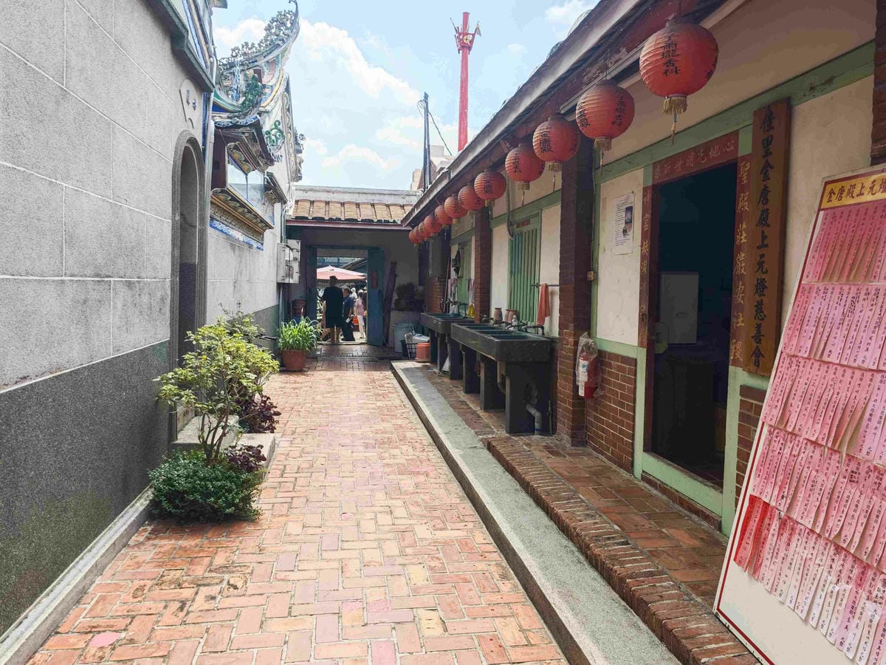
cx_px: 443
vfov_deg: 58.9
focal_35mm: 23
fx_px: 589
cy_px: 332
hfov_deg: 73.9
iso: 50
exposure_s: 1/273
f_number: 2
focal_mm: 8.72
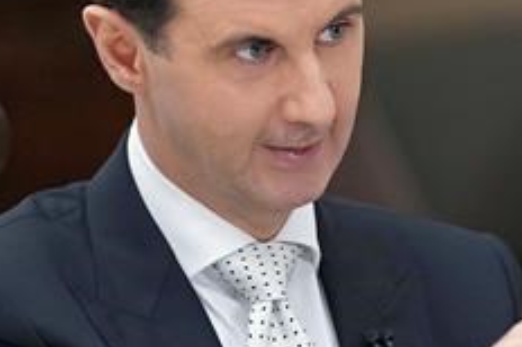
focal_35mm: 415
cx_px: 443
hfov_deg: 5.0
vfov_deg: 3.3
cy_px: 175
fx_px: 6009
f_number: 2.8
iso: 2500
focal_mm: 148
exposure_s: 1/500
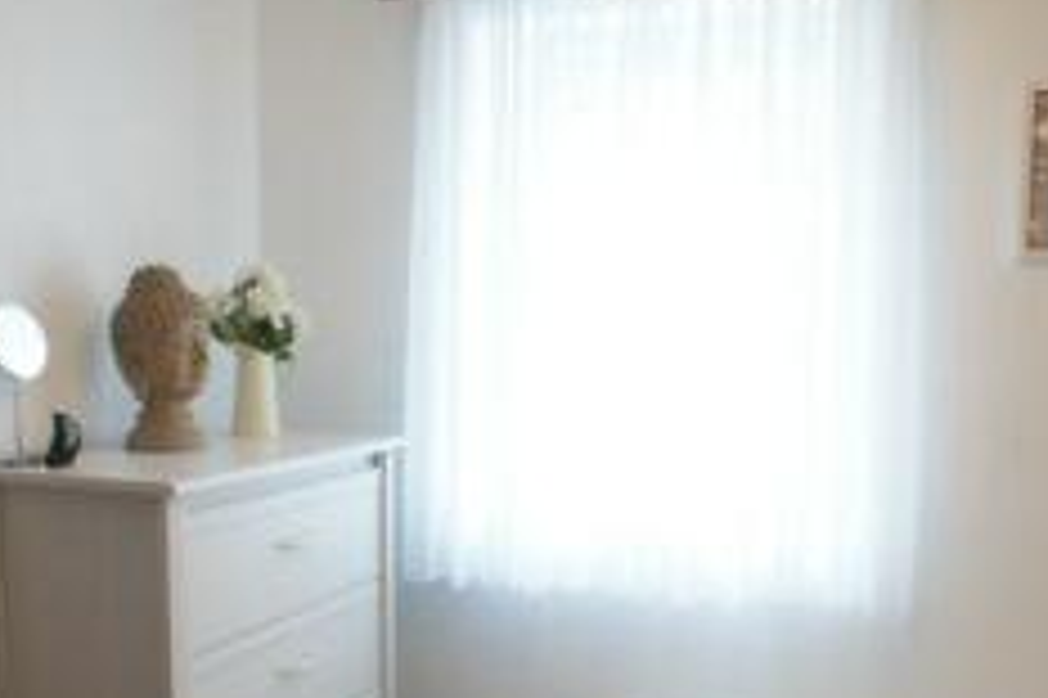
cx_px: 400
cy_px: 466
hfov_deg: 40.1
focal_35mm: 49
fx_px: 1425
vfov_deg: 27.3
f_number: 3.2
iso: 1600
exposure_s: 1/160
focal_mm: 16
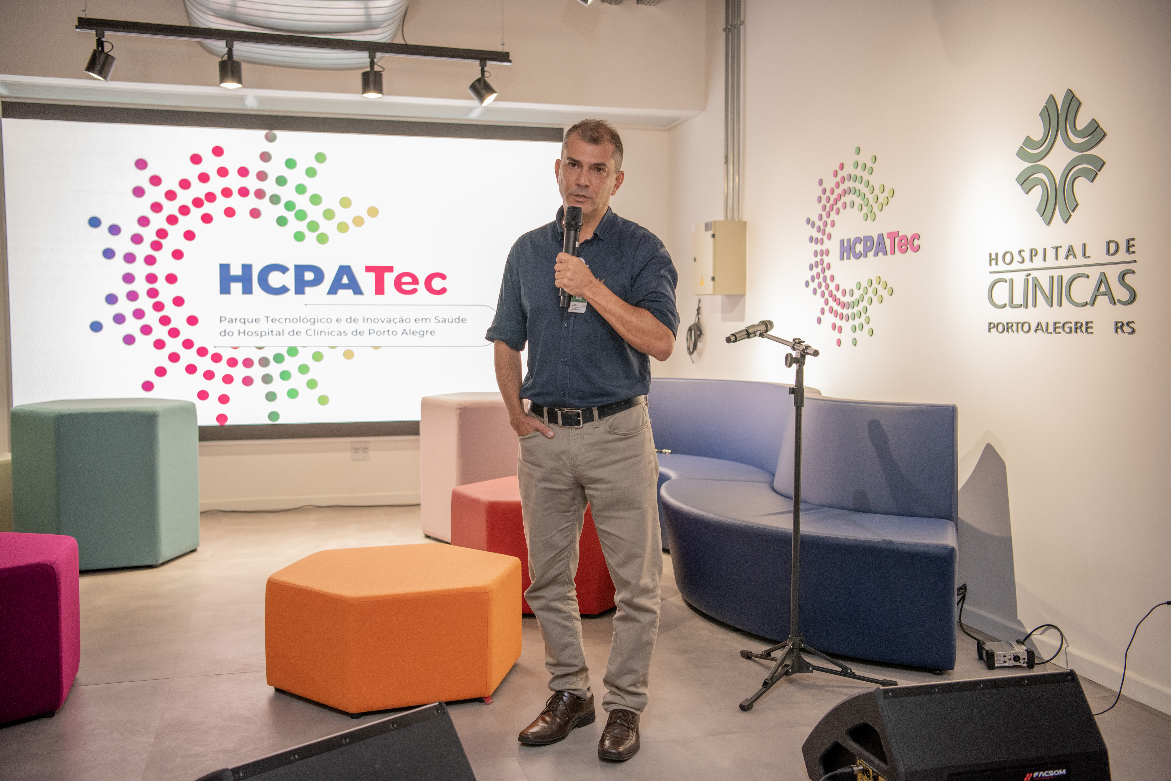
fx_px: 1139
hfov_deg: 54.4
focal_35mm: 35
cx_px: 586
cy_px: 390
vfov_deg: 37.9
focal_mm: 35
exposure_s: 1/80
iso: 1000
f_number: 2.8
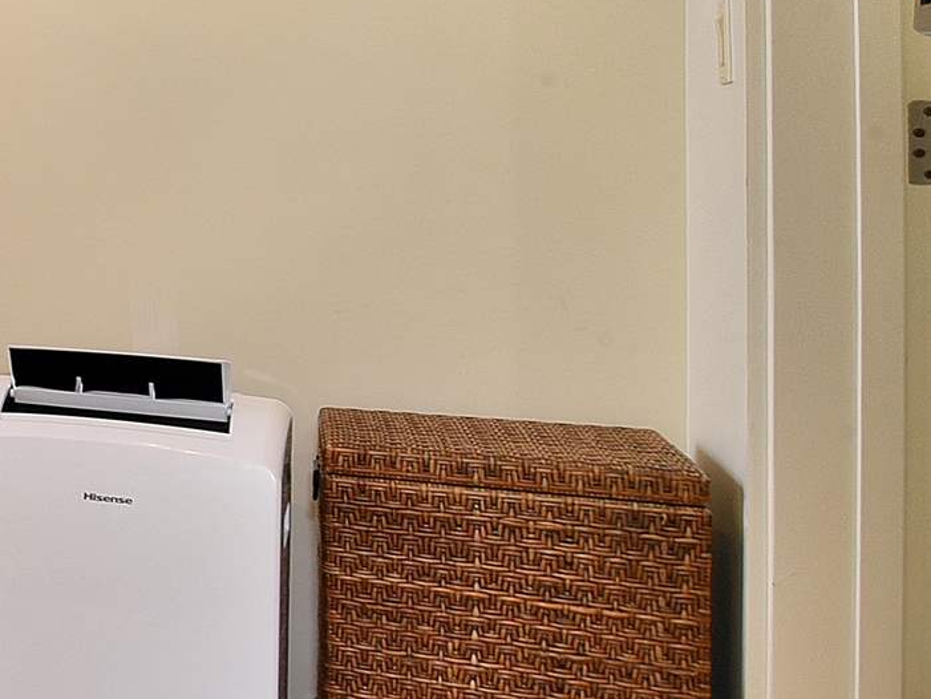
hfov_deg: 19.2
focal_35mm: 59
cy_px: 174
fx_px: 1587
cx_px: -924
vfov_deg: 24.5
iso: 640
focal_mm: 14
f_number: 16
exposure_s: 1/60
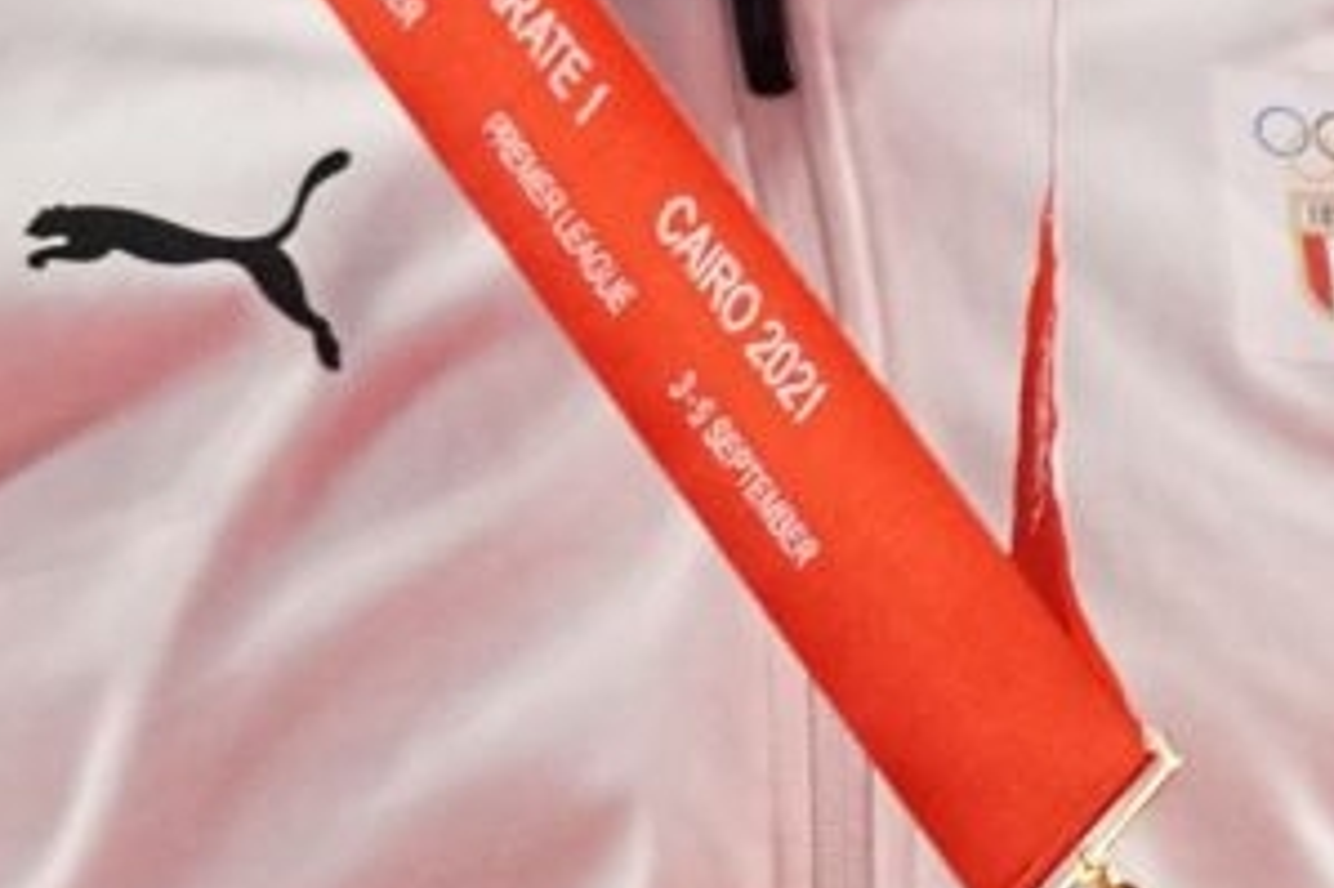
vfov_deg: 0.8
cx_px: 714
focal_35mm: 1807
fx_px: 66920
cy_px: -36
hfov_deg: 1.1
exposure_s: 1/320
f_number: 3.5
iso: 1600
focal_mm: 200
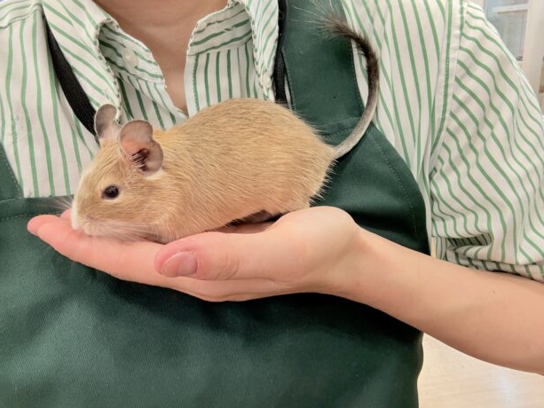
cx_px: 261
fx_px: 377
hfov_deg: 71.6
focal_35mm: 24
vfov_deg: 56.8
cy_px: 204
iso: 200
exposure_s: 1/50
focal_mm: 2.69
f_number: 1.9
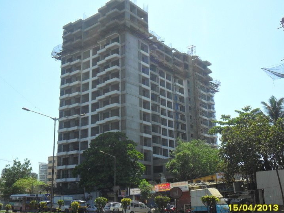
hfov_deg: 45.8
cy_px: 112
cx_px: 133
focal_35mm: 41
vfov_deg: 35.1
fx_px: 336
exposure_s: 1/750
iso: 100
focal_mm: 6.6
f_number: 4
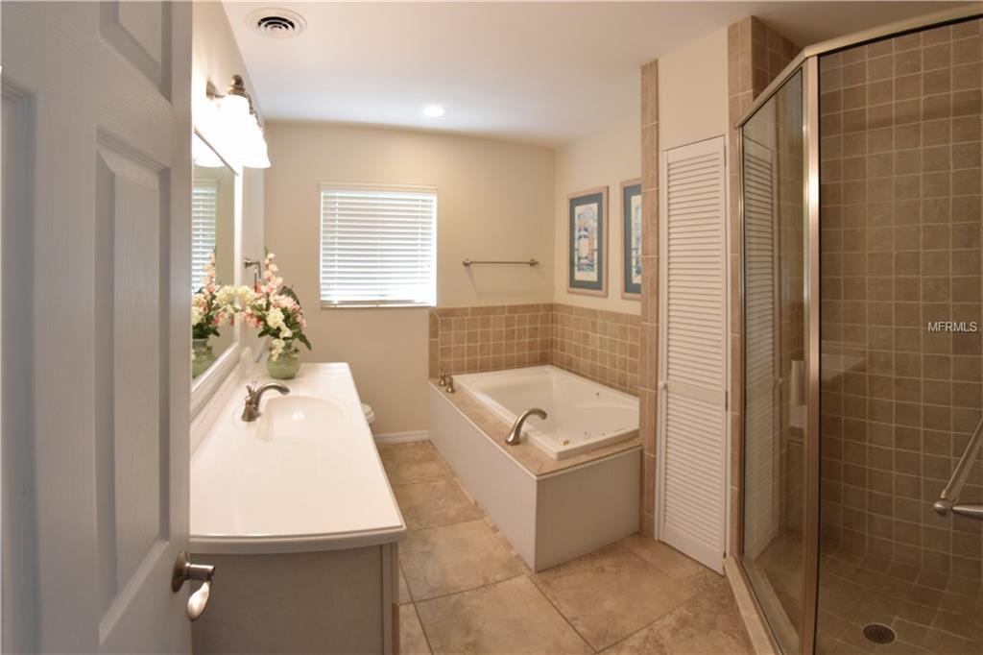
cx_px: 492
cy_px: 328
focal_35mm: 12
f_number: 4
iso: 400
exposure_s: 1/60
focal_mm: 8
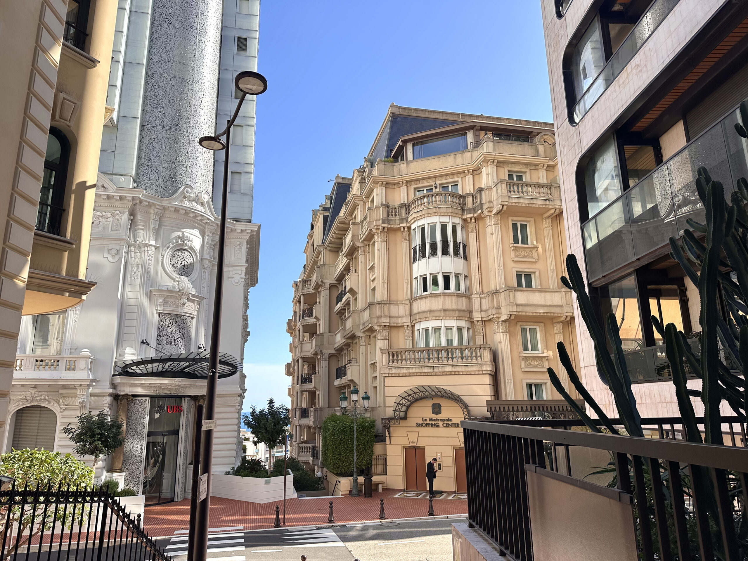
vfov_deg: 56.8
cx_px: 374
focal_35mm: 24
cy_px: 280
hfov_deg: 71.6
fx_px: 519
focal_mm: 6.86
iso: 80
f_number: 1.78
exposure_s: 1/2525
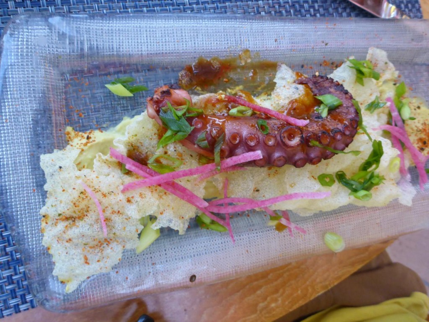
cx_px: 214
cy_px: 161
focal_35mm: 28
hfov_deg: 63.4
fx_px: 347
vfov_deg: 49.7
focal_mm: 4.9
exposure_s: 1/60
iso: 400
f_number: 3.3
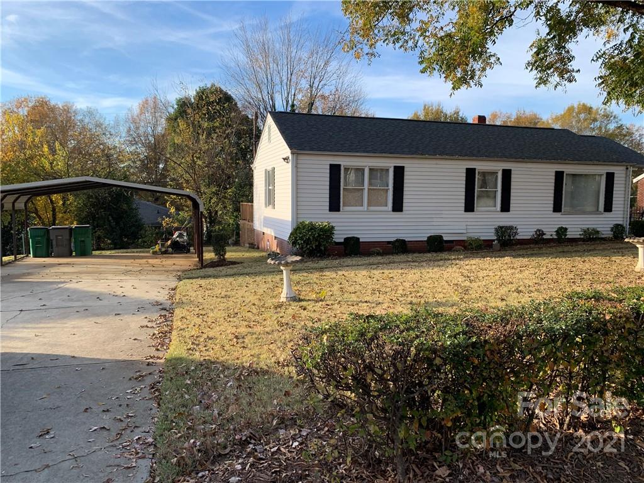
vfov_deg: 53.1
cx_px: 322
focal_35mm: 26
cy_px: 242
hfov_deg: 67.3
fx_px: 484
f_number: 1.8
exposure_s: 1/605
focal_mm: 4.25
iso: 25
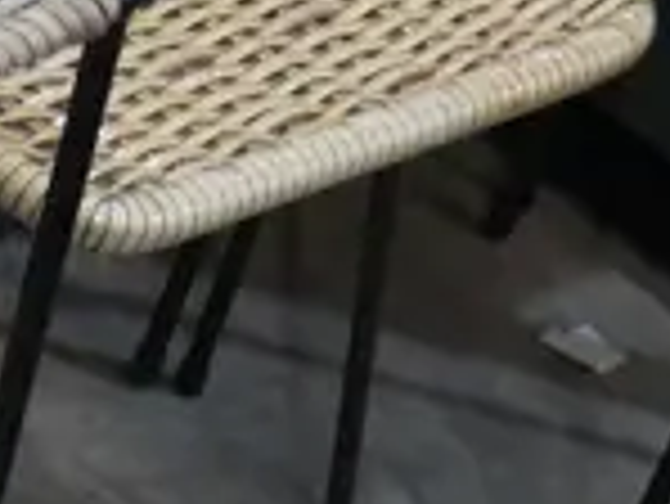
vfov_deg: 7.7
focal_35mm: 192
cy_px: -106
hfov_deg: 9.6
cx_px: -697
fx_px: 3719
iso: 400
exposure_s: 1/60
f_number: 3.5
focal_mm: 14
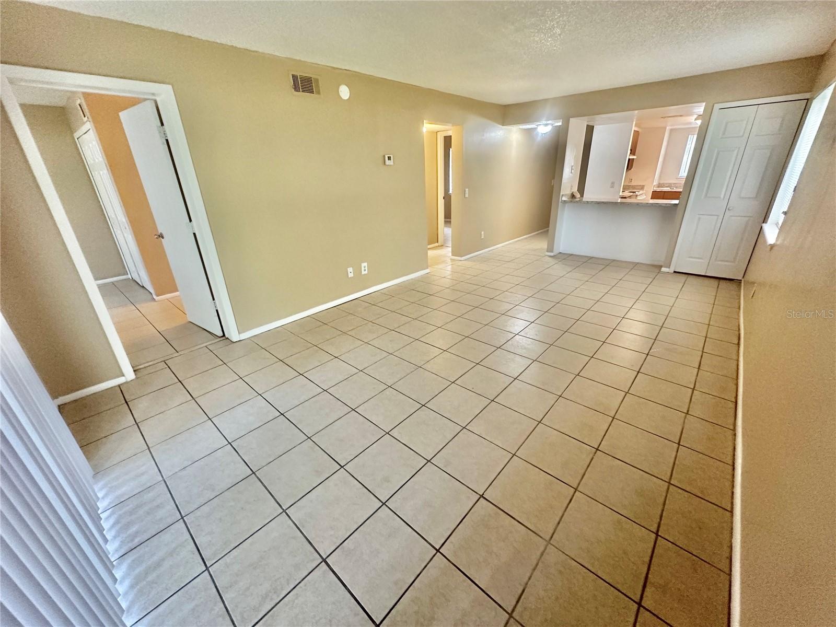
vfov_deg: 85.7
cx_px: 418
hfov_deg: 102.1
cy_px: 314
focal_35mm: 14
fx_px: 338
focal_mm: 2.22
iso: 400
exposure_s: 1/60
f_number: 2.2
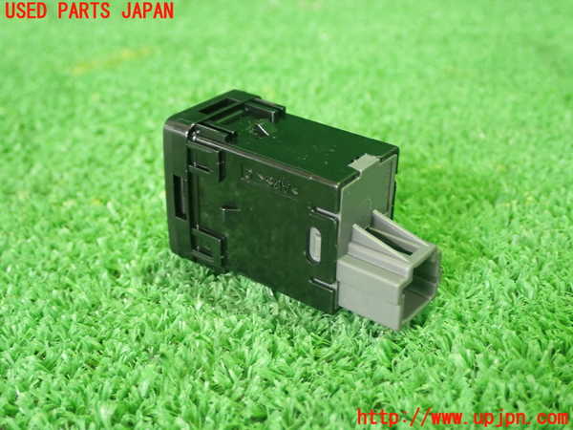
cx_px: 286
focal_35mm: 50
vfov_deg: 29.1
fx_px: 828
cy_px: 215
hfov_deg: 38.2
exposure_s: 1/20
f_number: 3.2
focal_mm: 9.01
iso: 800
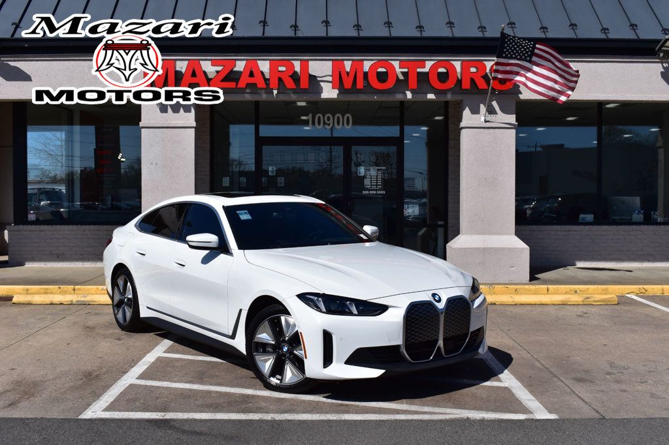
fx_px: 752
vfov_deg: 33.0
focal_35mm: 40
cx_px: 334
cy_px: 222
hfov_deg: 47.9
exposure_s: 1/640
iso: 200
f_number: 11
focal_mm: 27
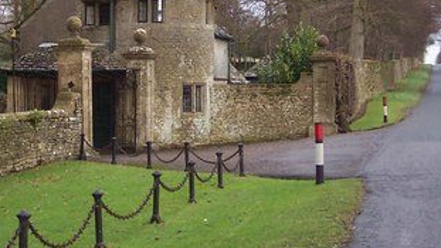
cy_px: 19
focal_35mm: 82
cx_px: 221
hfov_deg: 25.9
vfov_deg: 14.6
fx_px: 959
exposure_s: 1/180
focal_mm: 8
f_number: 2.8
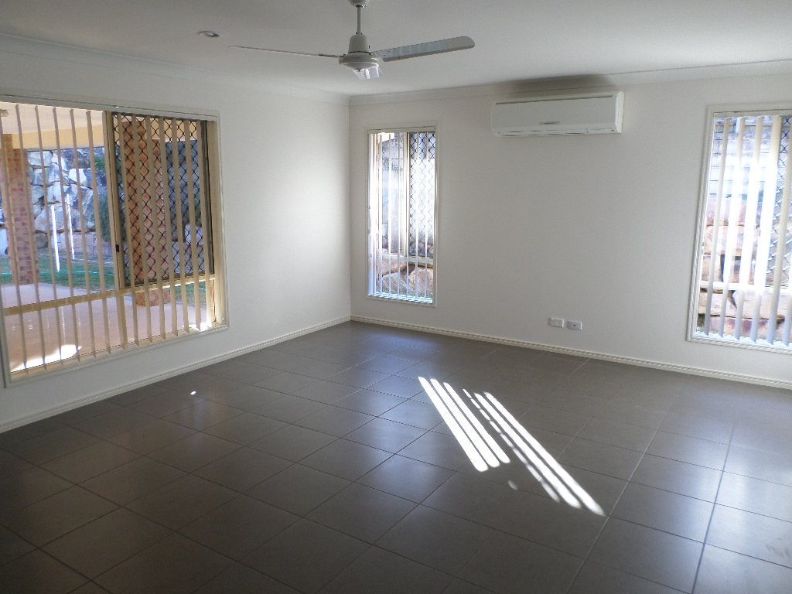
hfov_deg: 69.4
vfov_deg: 54.9
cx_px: 396
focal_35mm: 25
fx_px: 572
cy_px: 297
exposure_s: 1/45
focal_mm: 4.5
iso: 80
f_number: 2.5
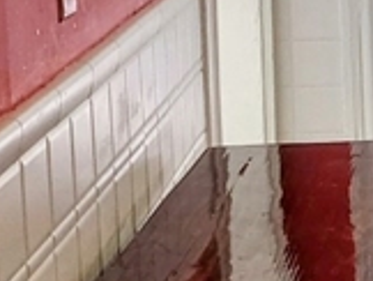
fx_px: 1565
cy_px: 85
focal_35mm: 145
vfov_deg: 10.2
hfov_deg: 10.6
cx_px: 1018
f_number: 1.8
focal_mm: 6.4
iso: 320
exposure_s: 1/120
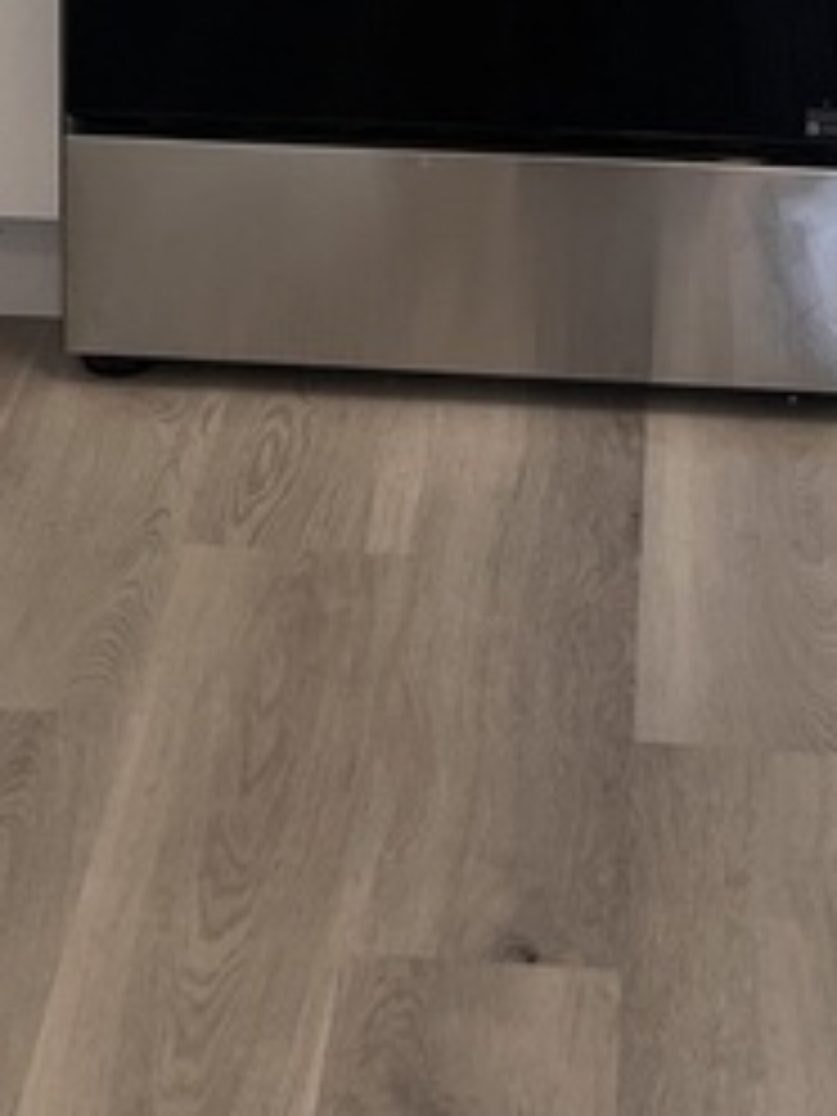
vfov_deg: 14.6
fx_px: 3643
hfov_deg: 13.1
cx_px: 387
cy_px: -1062
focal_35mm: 113
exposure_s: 1/120
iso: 64
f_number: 1.6
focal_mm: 5.1
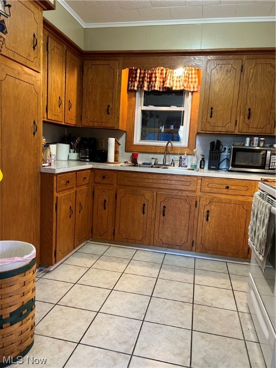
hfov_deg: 53.1
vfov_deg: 67.3
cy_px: 184
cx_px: 138
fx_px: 276
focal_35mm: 26
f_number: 1.5
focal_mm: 5.7
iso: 250
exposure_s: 1/60
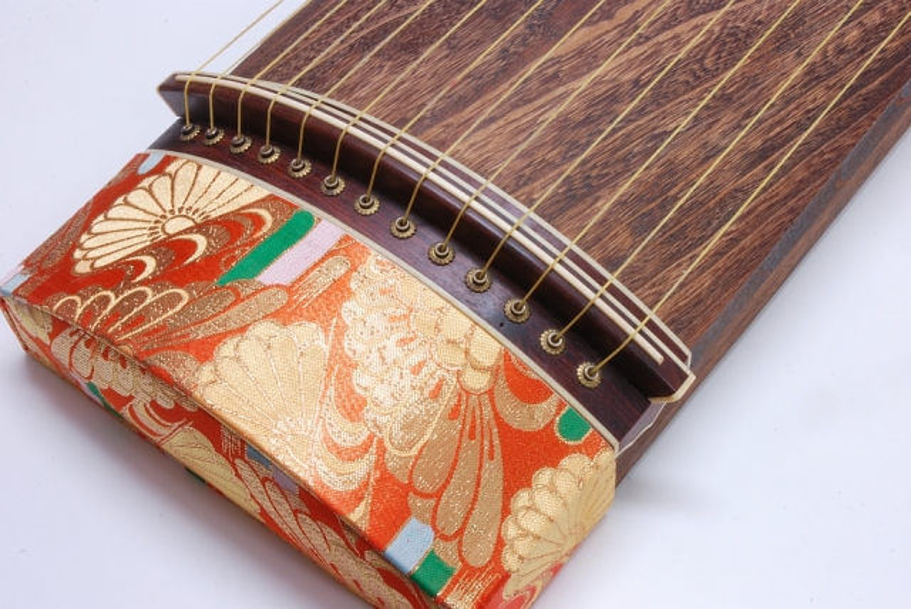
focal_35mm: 60
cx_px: 456
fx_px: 1520
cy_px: 304
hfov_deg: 33.4
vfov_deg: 22.7
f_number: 25
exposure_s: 1.6
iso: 200
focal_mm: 40
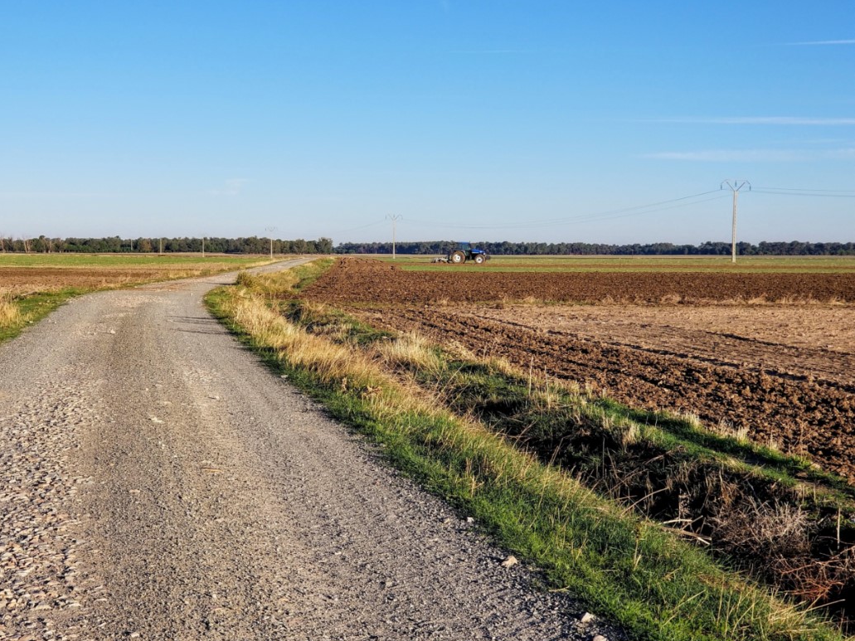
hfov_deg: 31.6
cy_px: 335
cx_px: 354
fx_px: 1506
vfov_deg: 24.0
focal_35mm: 61
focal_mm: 6
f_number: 2.4
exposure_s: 1/678
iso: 25
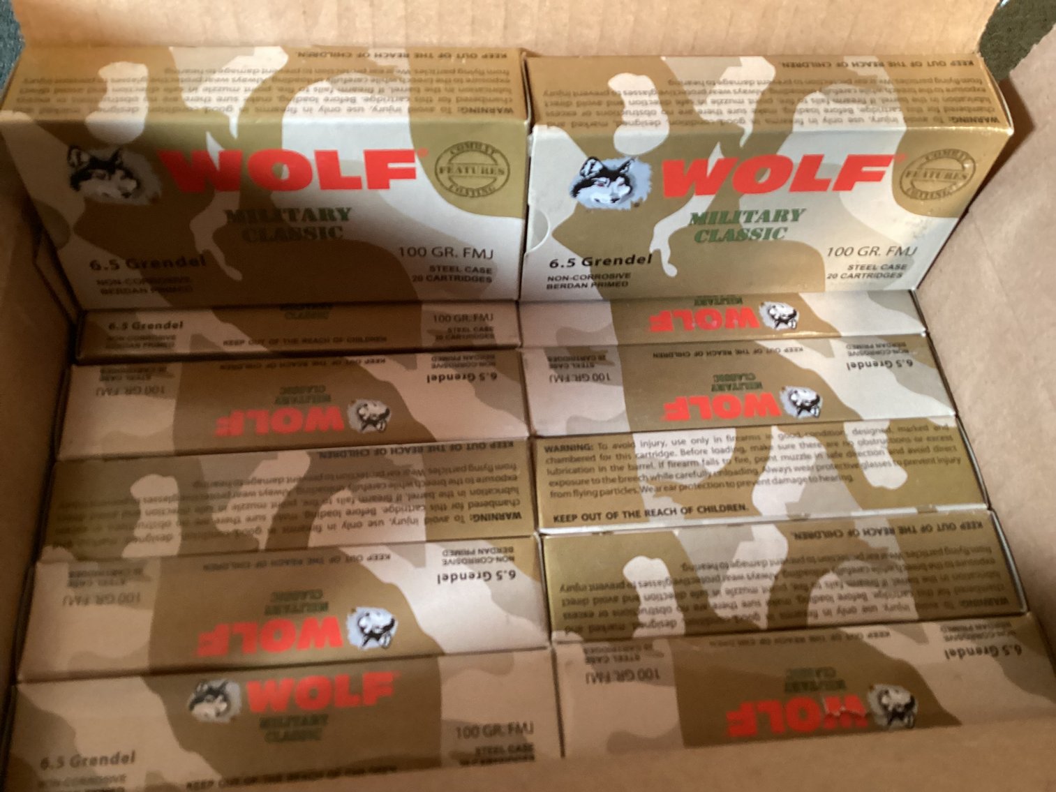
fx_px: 946
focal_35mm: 31
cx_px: 528
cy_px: 396
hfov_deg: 58.3
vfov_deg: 45.4
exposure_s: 1/30
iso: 400
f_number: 2.4
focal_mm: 3.3
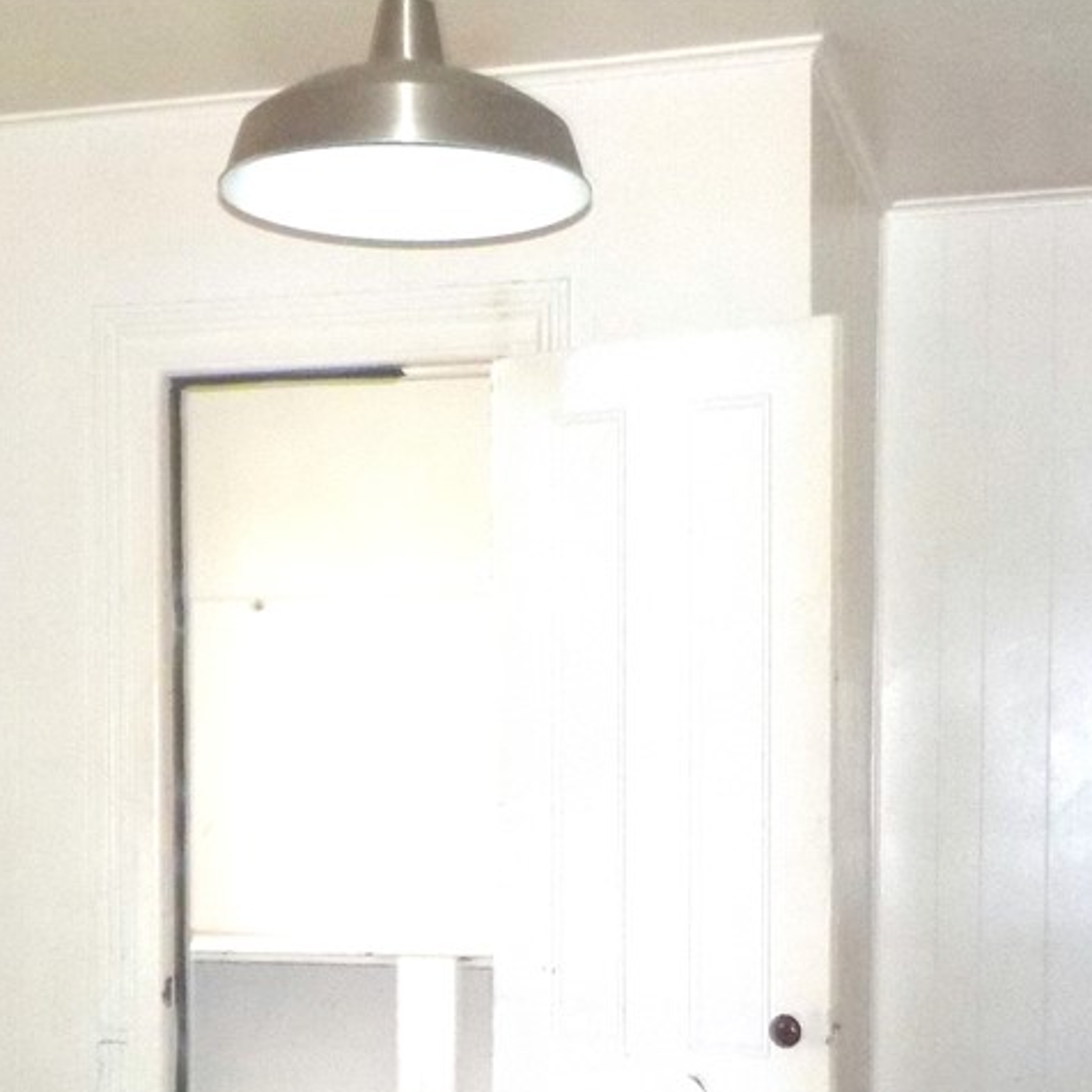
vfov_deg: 29.4
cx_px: 512
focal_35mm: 57
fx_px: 2034
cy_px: 869
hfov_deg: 30.0
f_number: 3.3
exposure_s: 1/15
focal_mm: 4.1
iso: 720
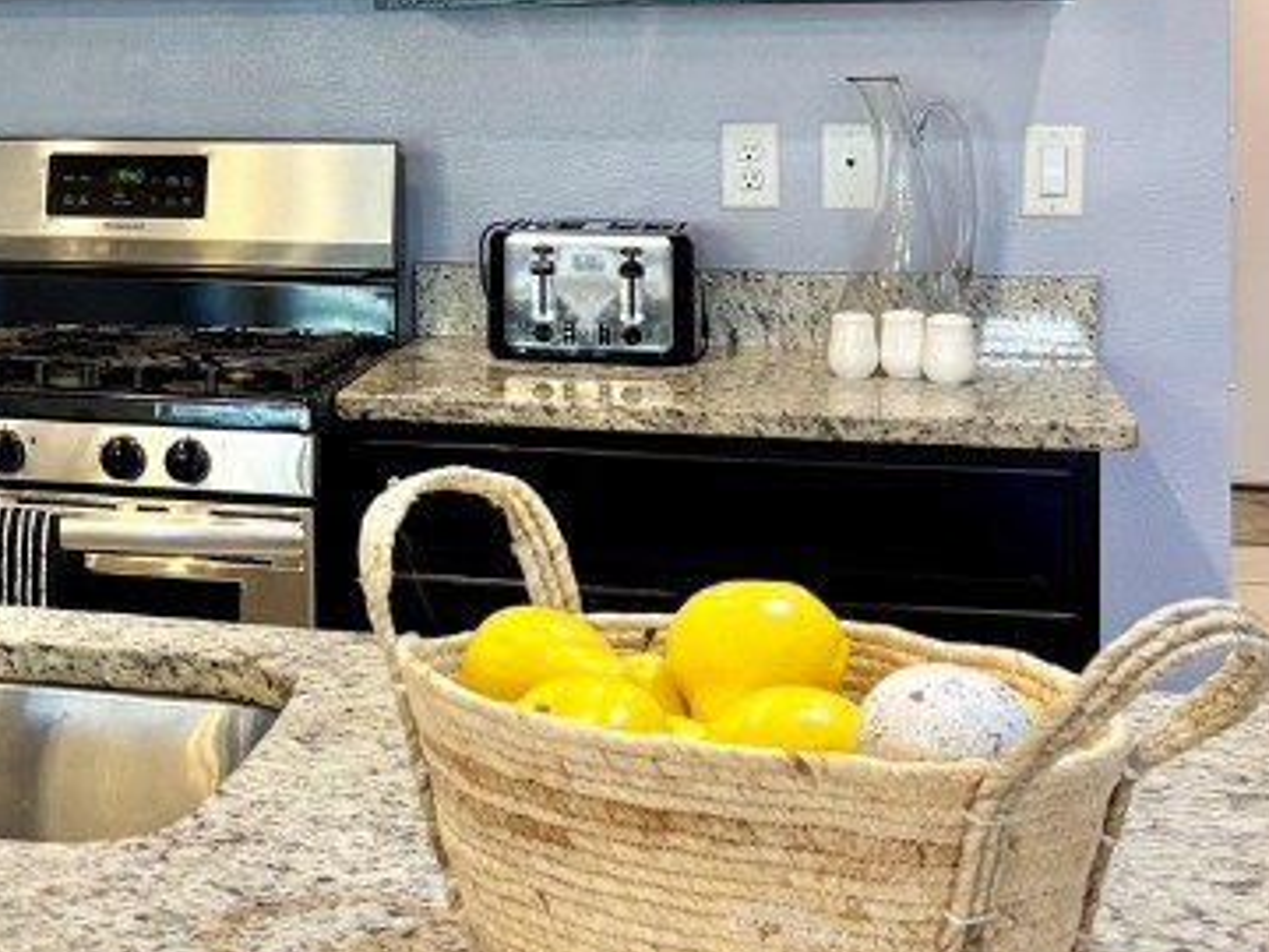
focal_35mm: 74
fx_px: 2713
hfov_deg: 24.5
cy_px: 95
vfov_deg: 19.5
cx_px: -130
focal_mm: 5.96
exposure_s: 1/60
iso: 320
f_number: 1.6
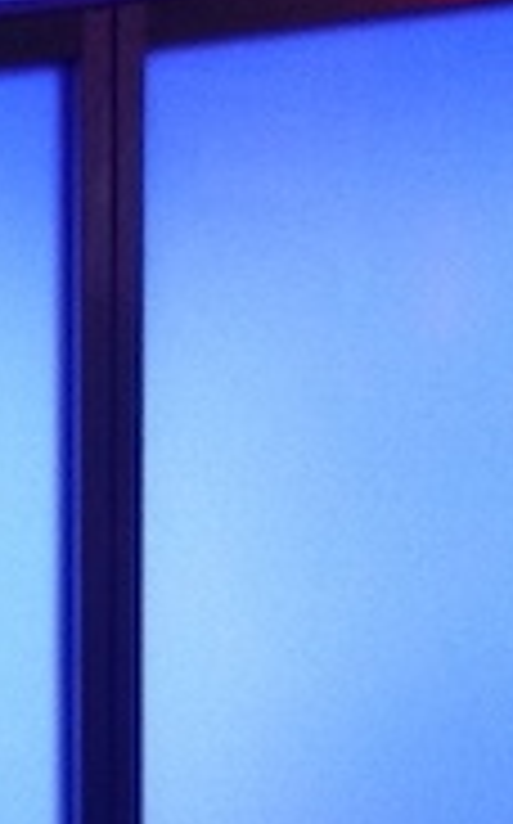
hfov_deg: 5.3
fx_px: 5449
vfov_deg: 8.6
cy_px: 437
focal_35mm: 243
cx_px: -526
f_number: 2.8
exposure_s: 1/15
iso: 100
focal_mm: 3.85
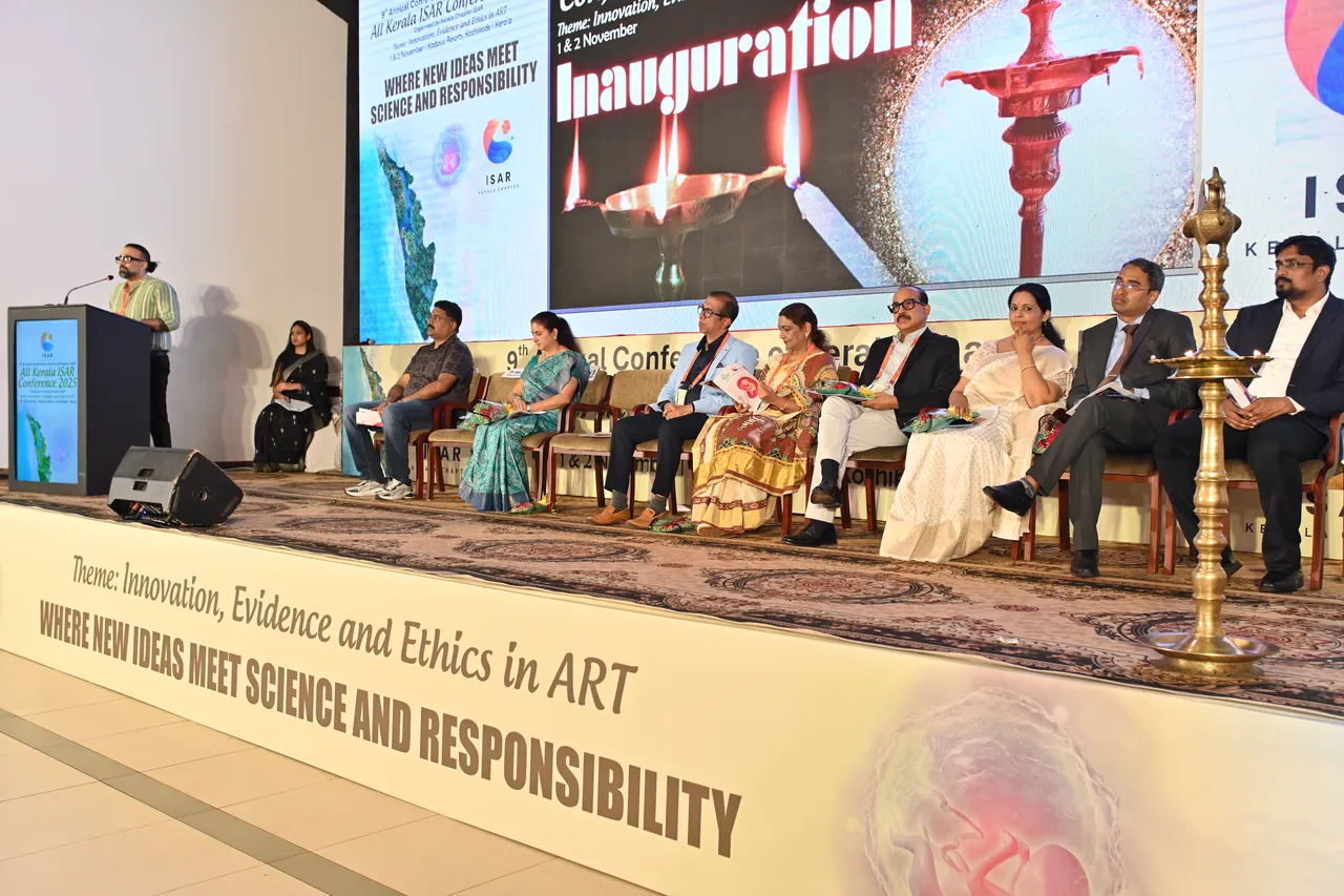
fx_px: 1306
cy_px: 448
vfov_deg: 37.8
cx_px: 672
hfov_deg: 54.4
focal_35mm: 35
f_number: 4.5
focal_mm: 35
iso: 800
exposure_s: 1/100
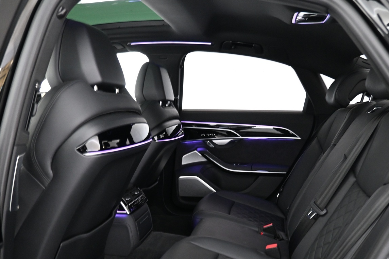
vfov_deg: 38.2
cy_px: 182
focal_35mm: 34
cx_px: 226
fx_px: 367
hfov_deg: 55.5
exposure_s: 1/13
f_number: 3.5
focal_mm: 16
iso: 1600
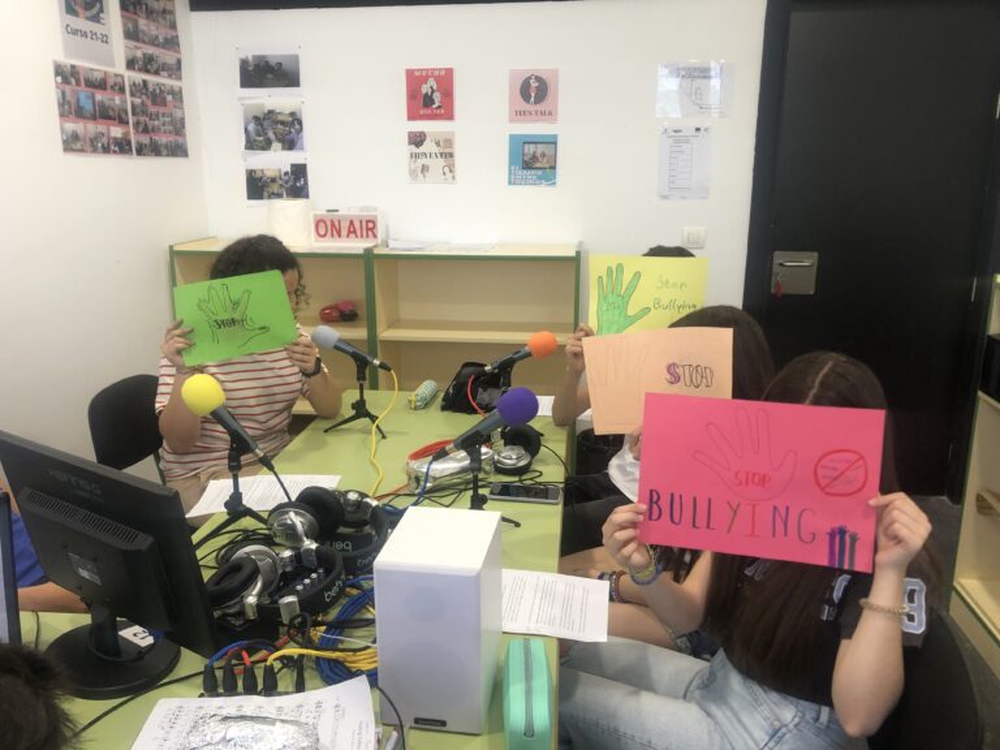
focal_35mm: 28
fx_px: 809
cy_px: 375
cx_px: 500
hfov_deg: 63.4
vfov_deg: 49.7
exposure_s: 1/33
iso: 32
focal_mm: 3.99
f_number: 1.8
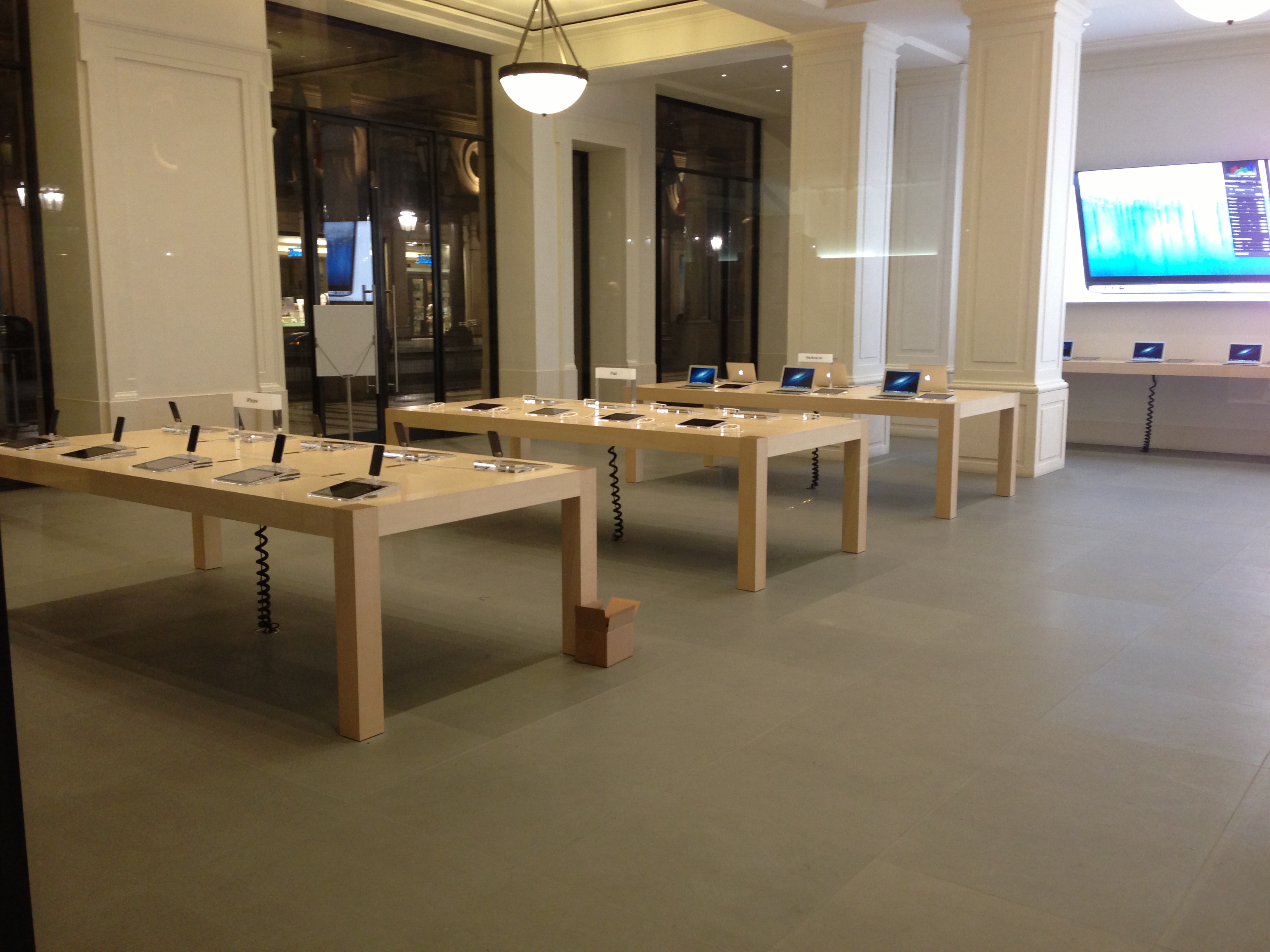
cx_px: 635
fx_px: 1211
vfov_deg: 42.9
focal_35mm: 33
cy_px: 476
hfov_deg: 55.4
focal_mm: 4.13
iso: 125
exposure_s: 1/20
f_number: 2.4
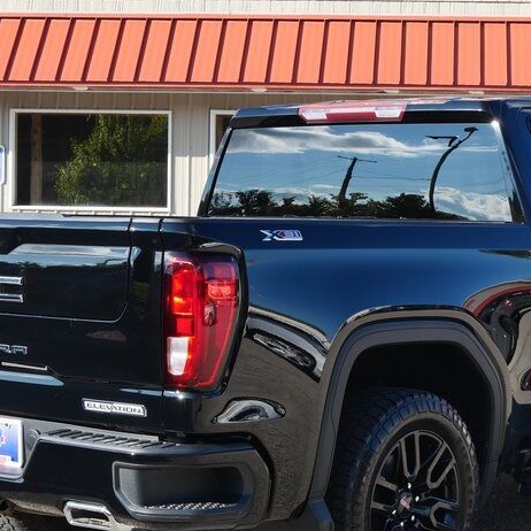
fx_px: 1631
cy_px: 328
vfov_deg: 18.5
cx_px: 351
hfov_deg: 18.4
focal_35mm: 94
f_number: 7.1
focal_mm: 24
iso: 200
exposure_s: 1/200
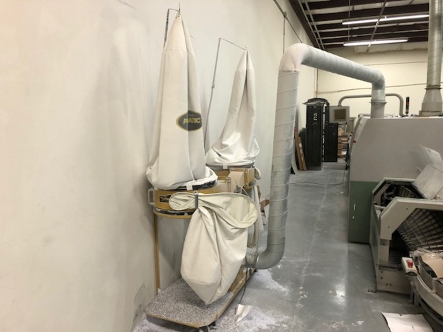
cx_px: 222
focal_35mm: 28
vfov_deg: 49.7
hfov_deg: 63.4
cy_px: 166
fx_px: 358
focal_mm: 3.99
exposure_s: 1/15
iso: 50
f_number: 1.8
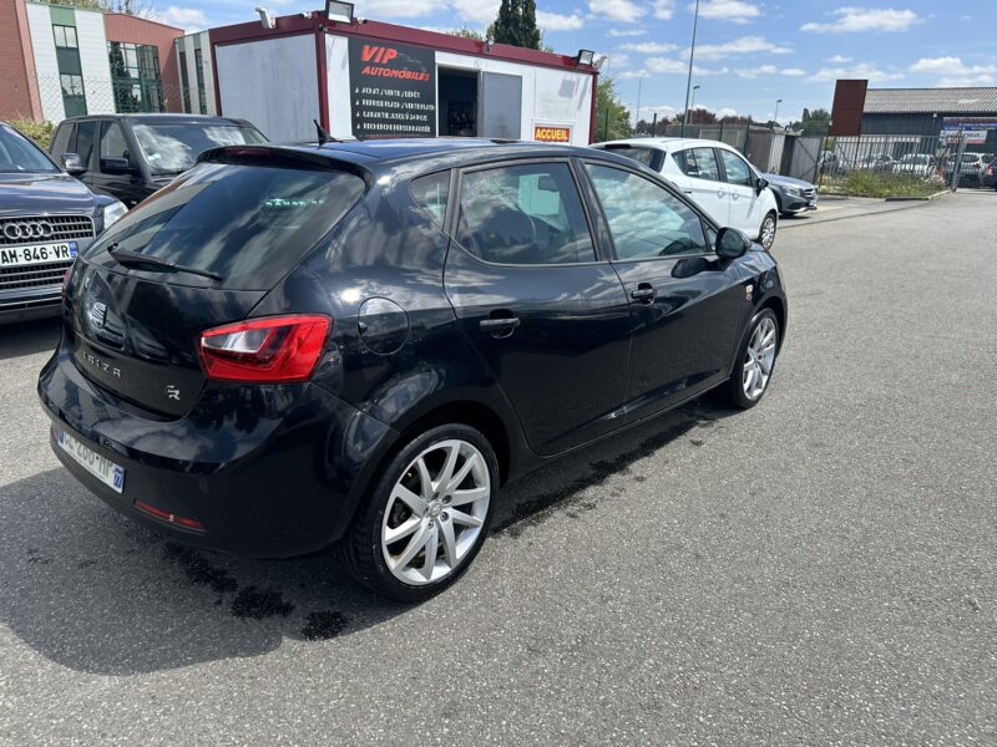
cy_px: 374
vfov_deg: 56.8
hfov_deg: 71.6
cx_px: 498
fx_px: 691
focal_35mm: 24
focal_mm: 6.86
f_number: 1.78
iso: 80
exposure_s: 1/2591
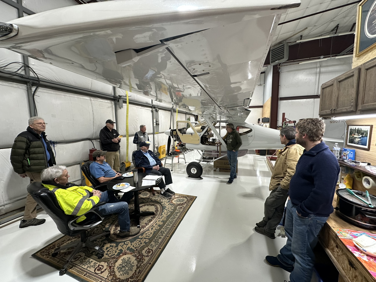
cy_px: 141
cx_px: 188
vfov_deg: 85.7
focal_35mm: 14
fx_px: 152
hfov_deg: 102.1
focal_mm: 2.22
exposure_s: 1/120
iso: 160
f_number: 2.2
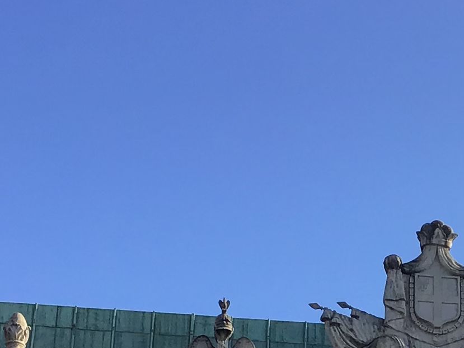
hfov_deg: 15.8
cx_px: 466
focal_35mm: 122
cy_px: 432
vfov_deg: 11.9
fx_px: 1636
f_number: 2.4
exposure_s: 1/876
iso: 25
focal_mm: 3.3
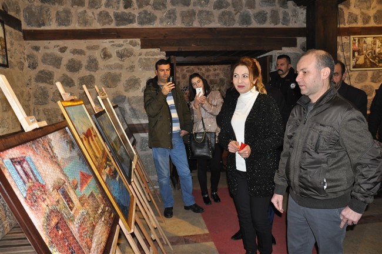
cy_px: 127
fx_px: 286
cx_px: 191
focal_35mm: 27
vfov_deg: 47.8
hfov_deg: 67.4
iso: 800
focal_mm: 18
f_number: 3.5
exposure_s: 1/60
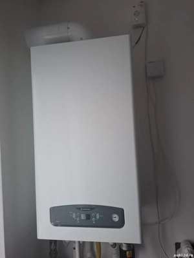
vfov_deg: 73.9
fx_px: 172
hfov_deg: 58.9
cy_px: 129
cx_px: 97
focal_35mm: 23
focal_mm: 5.54
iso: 160
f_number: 1.8
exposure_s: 1/120
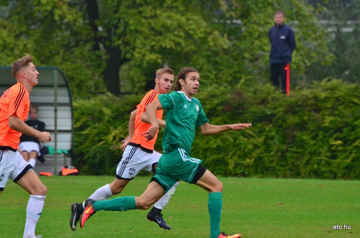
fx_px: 4042
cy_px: 119
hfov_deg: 5.1
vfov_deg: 3.4
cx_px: 180
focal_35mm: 405
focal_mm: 270
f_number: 7.1
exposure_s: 1/640
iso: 1000
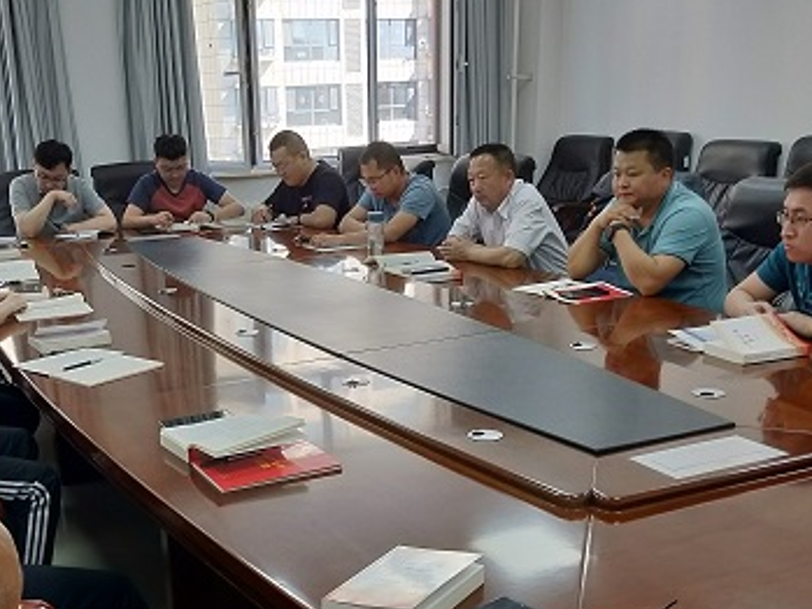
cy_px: 418
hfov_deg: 43.5
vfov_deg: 33.2
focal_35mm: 43
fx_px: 1009
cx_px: 305
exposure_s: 1/100
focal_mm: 4.28
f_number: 1.7
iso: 101
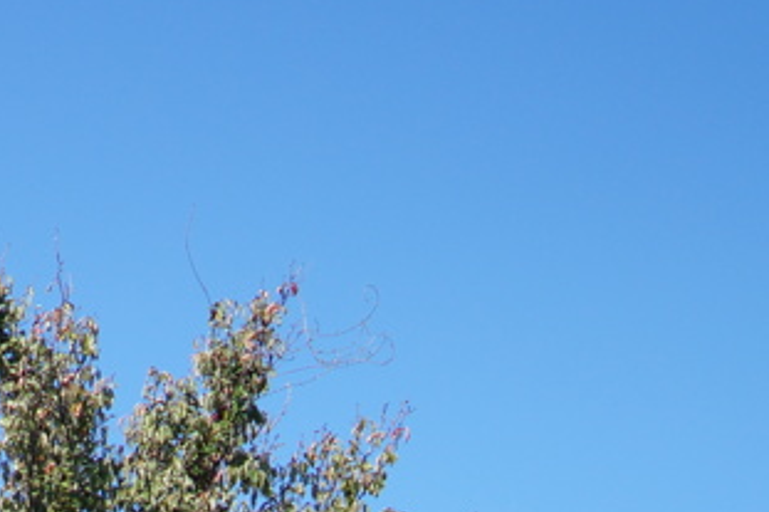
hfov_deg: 11.5
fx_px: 3686
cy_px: 608
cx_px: -292
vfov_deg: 7.9
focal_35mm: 173
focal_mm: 35
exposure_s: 1/4000
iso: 100
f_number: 1.8
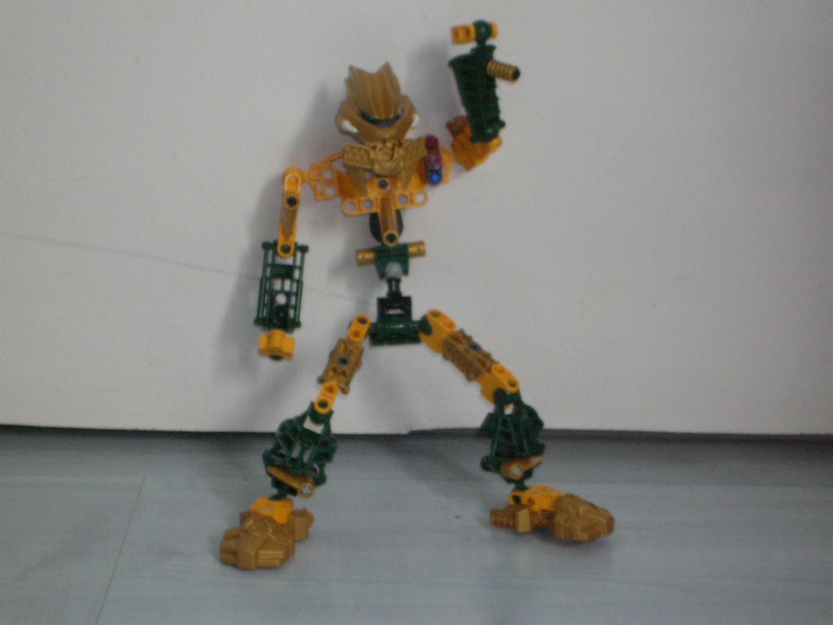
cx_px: 416
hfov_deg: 18.7
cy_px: 312
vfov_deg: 14.1
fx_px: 2527
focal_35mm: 105
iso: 200
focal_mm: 17.4
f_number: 4.9
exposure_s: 1/5.7
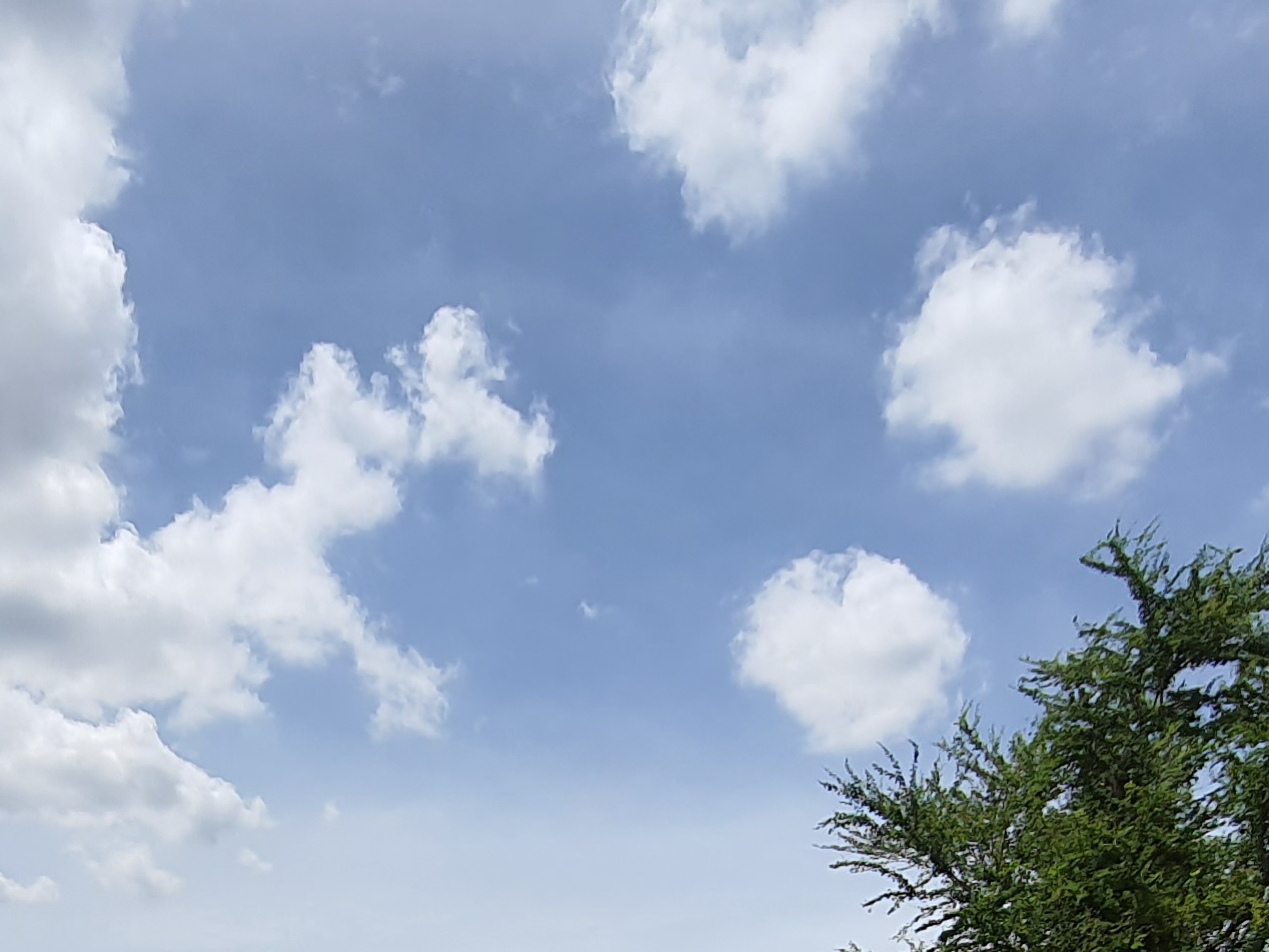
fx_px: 1503
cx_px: 347
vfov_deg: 27.8
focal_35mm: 41
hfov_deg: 44.5
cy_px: 1304
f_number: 2.2
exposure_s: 1/2036
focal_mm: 1.74
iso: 50
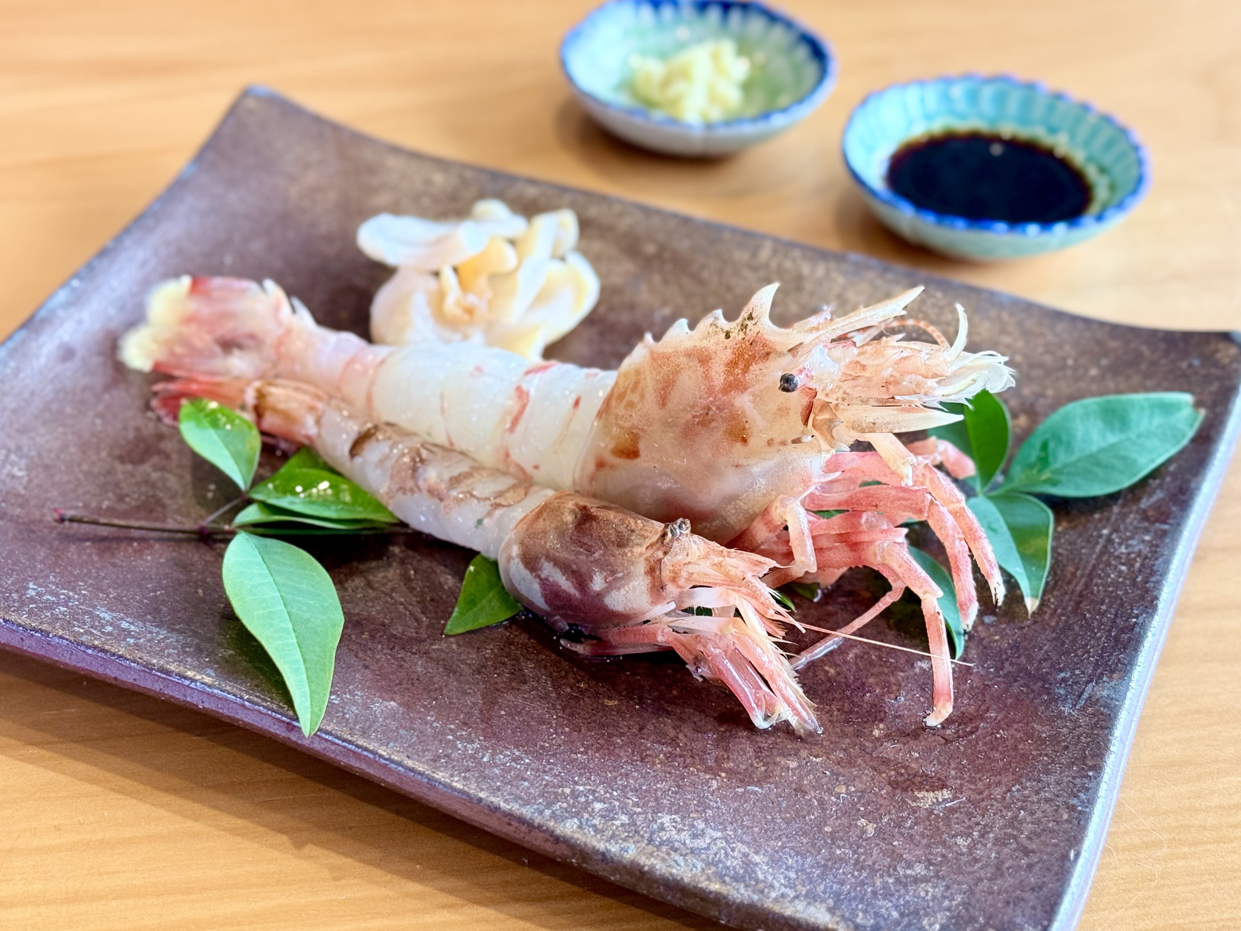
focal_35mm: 48
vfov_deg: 30.3
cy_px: 466
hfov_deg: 39.7
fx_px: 1721
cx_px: 620
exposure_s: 1/61
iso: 100
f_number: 1.78
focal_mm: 6.76
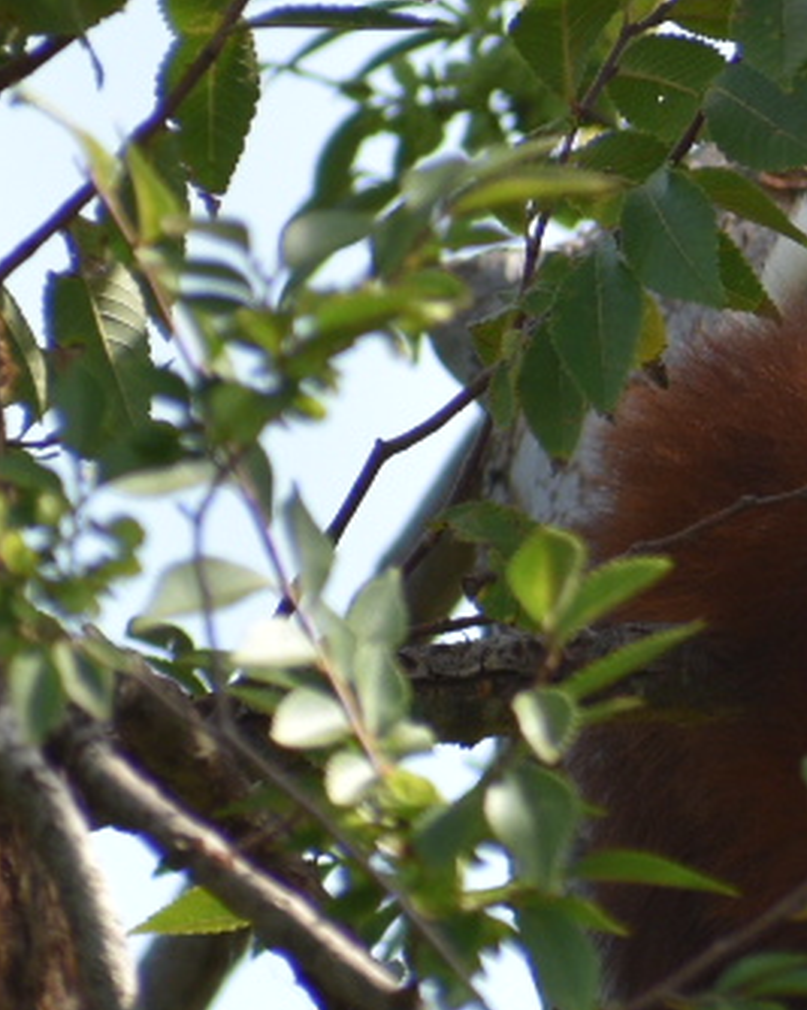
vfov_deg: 0.9
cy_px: 584
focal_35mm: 2048
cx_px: 1082
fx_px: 61171
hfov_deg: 0.8
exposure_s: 1/500
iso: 200
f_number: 6.3
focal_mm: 300
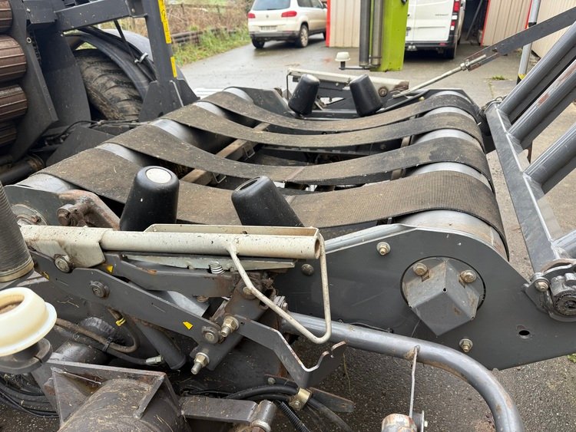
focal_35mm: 24
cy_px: 216
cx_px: 288
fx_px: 399
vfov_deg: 56.8
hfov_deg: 71.6
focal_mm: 6.76
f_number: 1.78
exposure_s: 1/121
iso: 100
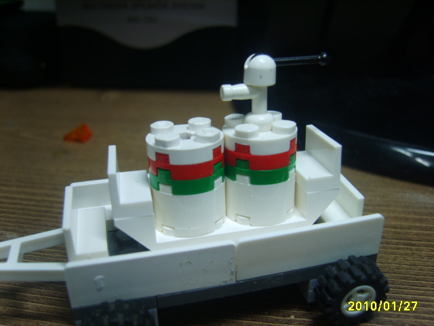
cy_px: 163
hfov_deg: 52.6
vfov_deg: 40.7
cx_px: 217
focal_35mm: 35
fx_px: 439
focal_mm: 7.4
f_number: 2.8
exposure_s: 1/30
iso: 54
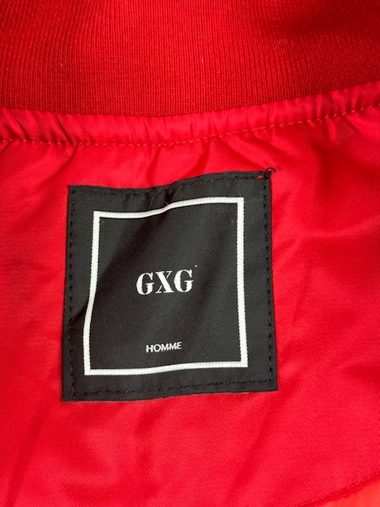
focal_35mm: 48
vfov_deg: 39.7
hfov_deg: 30.3
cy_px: 254
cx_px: 190
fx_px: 703
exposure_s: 1/50
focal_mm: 6.76
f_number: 1.78
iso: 160
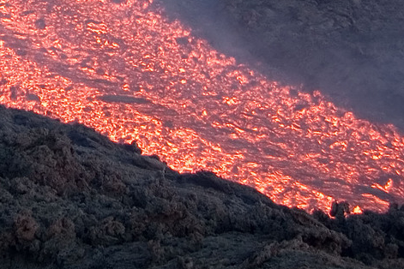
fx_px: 1044
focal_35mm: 93
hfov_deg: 21.0
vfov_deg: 13.8
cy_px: -140
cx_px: -21
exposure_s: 1/60
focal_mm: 18
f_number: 4
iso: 400
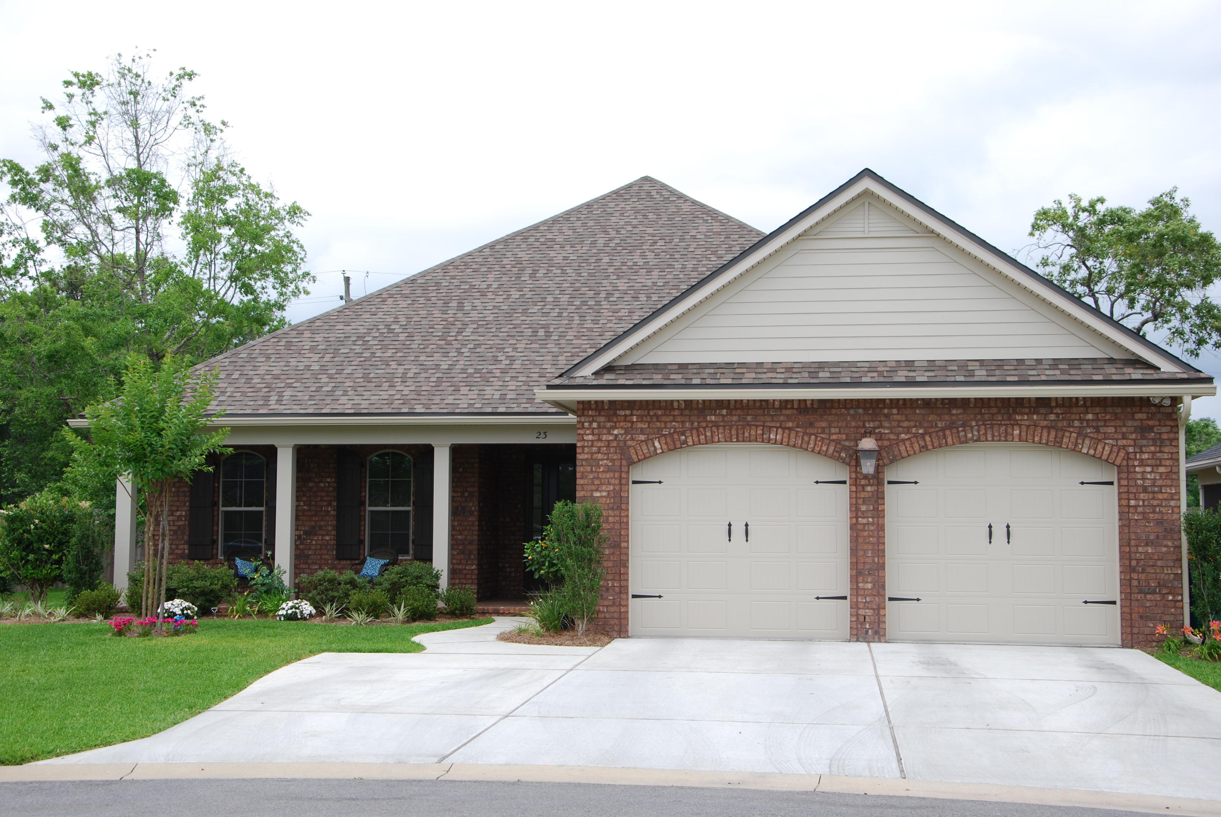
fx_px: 1732
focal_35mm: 51
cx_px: 610
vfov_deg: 26.6
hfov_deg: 38.8
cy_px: 408
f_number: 8
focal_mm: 34
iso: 100
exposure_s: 1/250
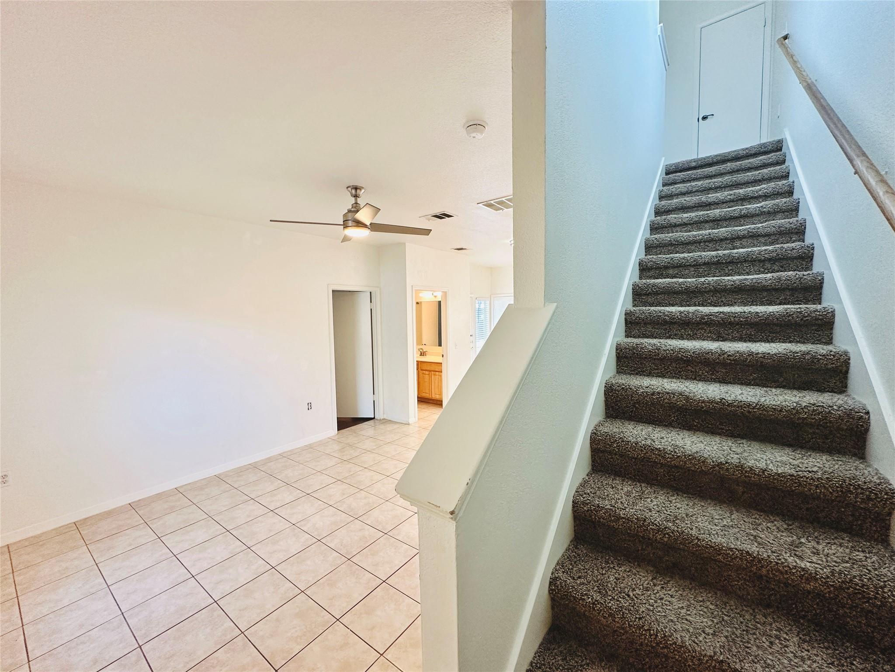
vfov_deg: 85.7
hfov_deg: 102.1
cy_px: 336
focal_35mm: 14
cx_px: 448
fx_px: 362
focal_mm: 2.22
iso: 200
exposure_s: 1/120
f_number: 2.2
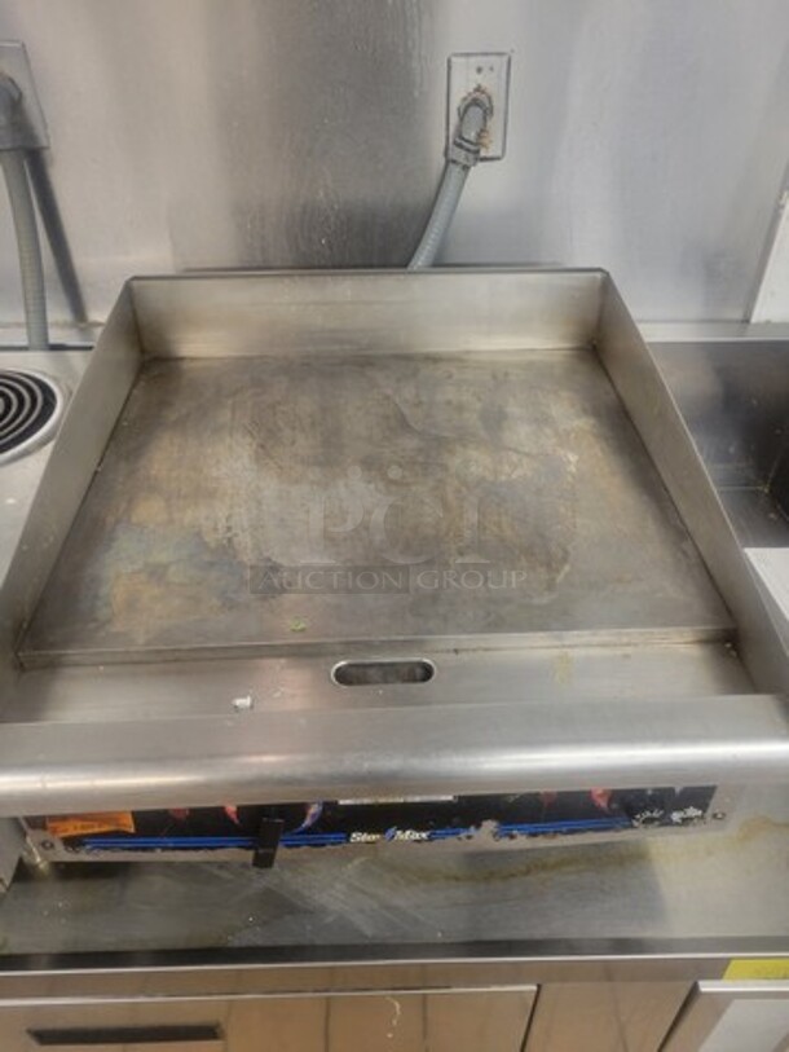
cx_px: 394
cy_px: 526
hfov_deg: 53.1
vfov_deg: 67.3
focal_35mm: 26
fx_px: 790
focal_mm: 5.4
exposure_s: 1/40
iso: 160
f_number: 1.8
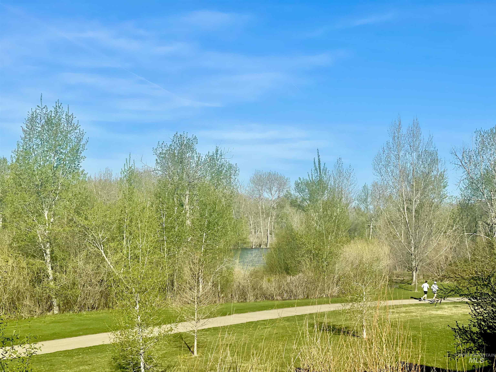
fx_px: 745
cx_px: 248
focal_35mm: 52
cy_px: 186
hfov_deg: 36.8
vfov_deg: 28.0
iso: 25
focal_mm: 6
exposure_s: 1/1916
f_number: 2
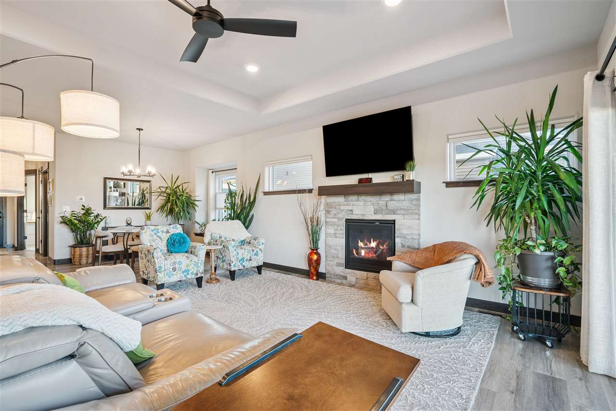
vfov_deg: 73.7
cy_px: 206
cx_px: 308
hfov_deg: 96.7
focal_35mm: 16
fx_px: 274
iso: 800
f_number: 8
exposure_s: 1/40
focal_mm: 16
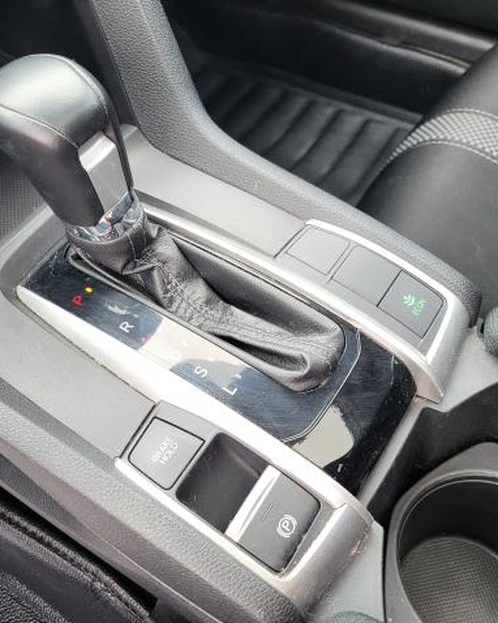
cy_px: 312
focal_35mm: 34
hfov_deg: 43.3
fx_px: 627
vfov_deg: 52.9
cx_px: 220
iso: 160
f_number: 1.8
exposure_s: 1/120
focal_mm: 5.4
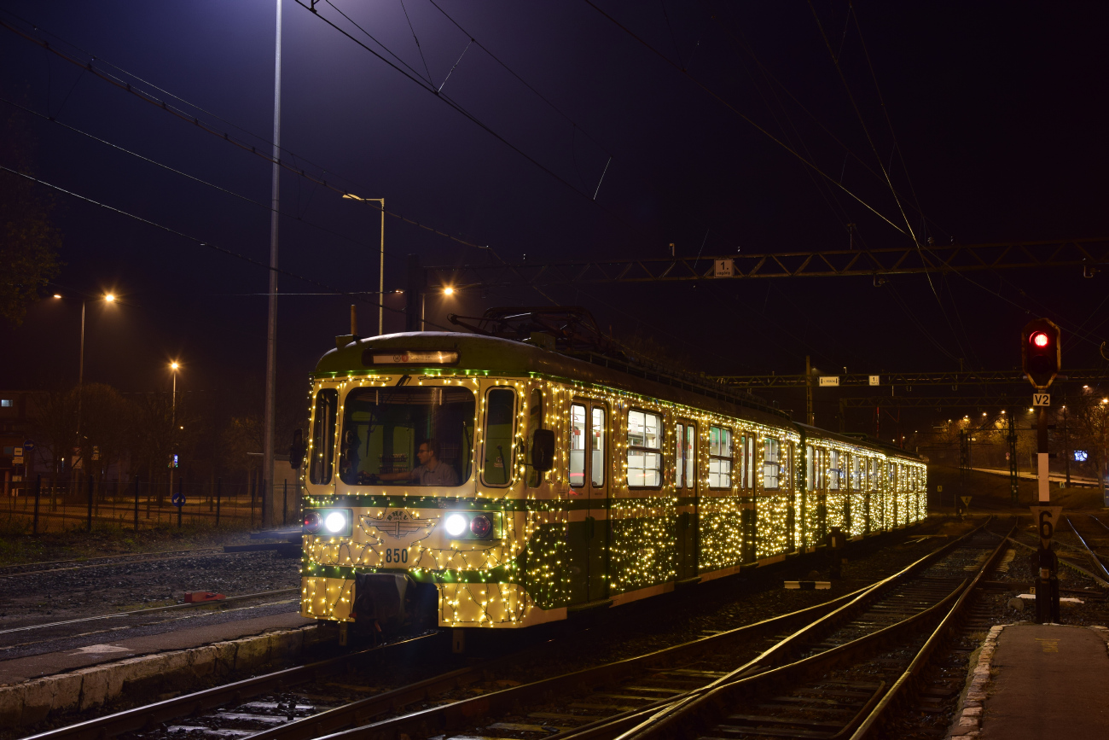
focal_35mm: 48
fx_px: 1479
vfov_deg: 28.1
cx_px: 554
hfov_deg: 41.1
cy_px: 370
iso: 200
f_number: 6.3
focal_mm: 32
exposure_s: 1/1.3
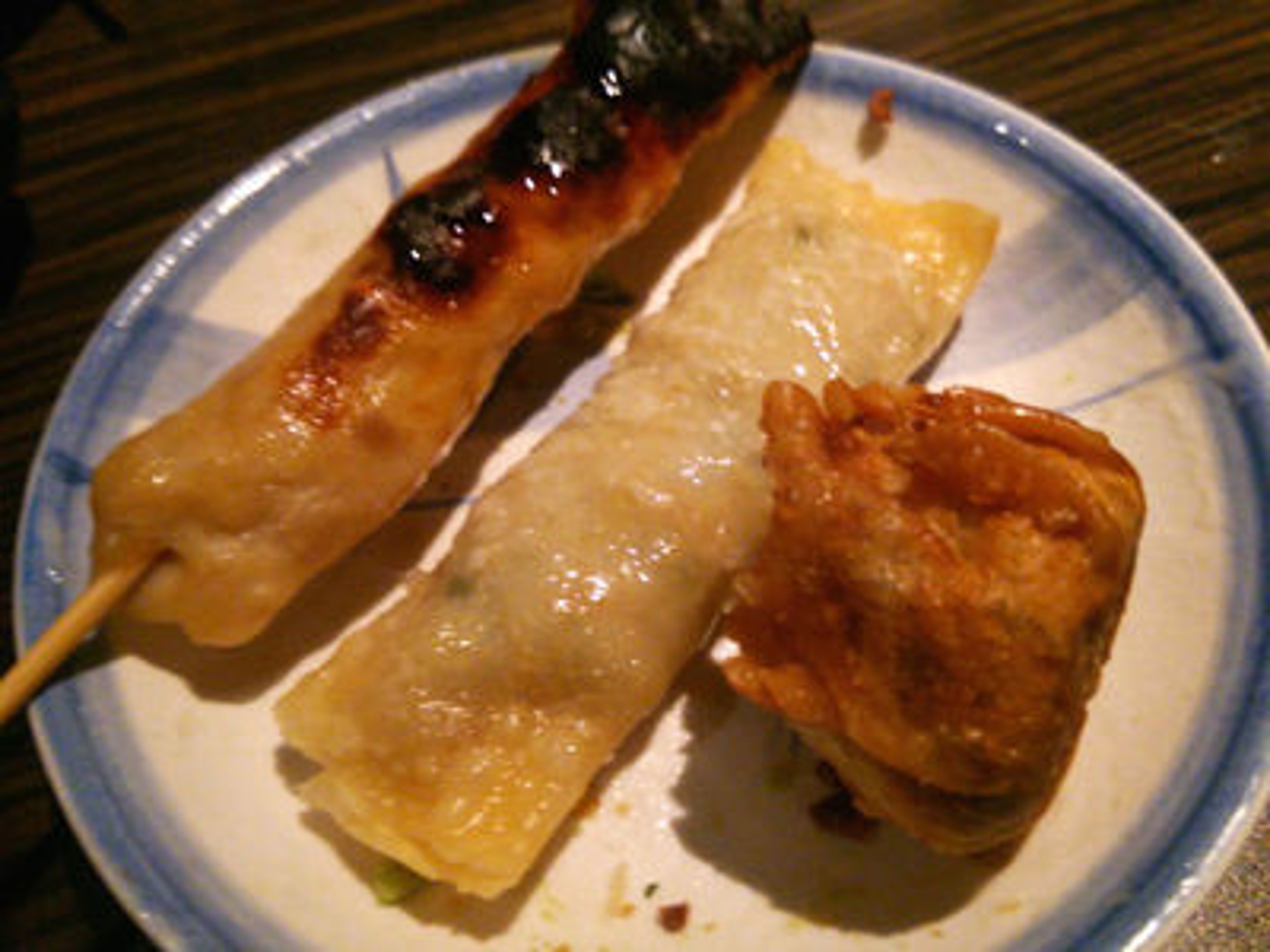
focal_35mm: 30
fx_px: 1101
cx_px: 635
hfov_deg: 60.0
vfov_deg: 46.8
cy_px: 476
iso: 320
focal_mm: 4.06
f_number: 1.94
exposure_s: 1/17
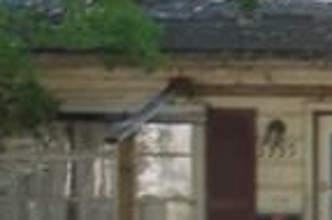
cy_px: 357
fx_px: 1787
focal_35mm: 194
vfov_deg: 6.9
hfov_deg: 10.2
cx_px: 513
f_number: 4
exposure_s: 1/60
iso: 200
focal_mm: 18
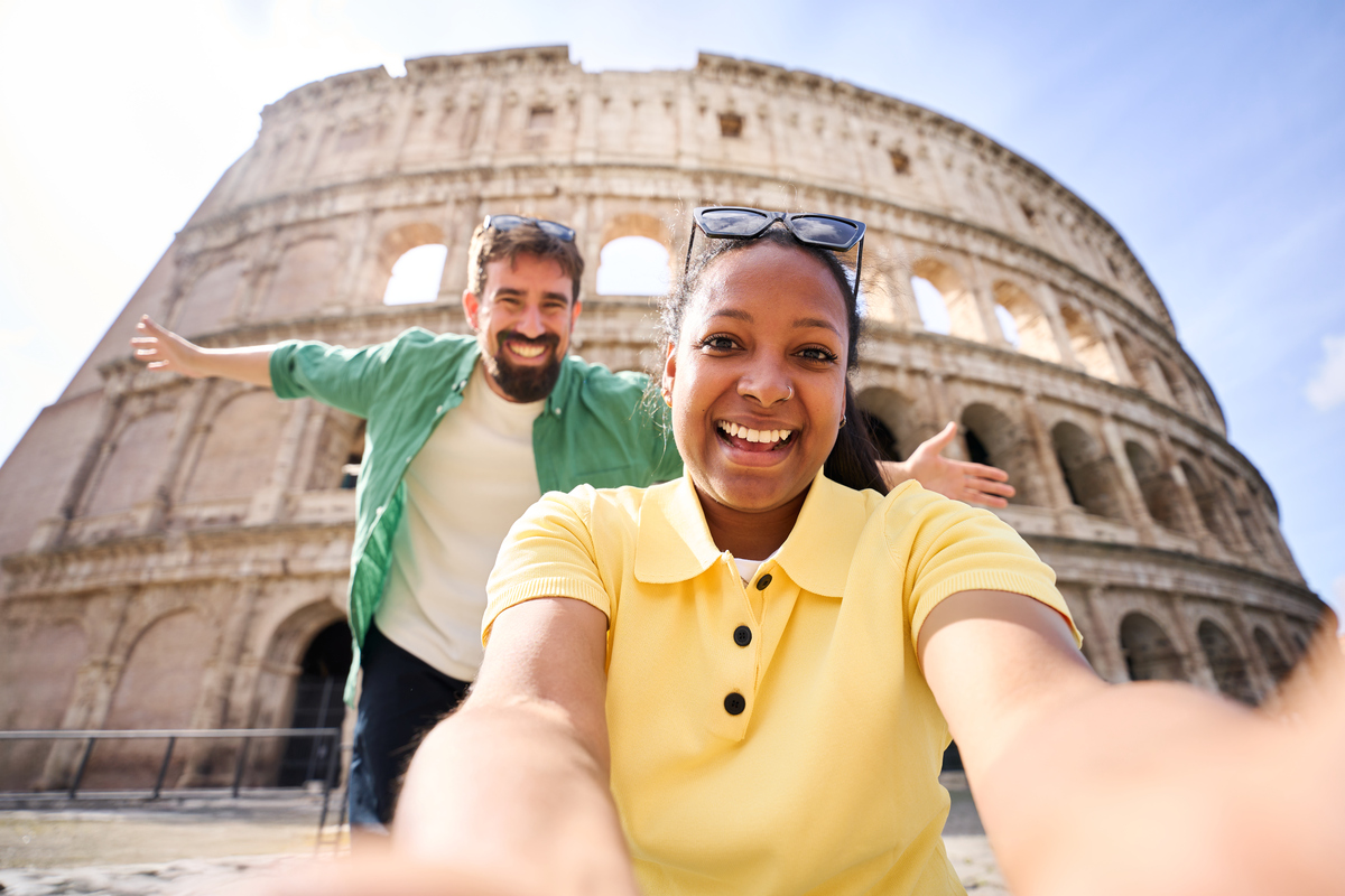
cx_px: 672
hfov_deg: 93.6
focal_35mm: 17
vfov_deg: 70.8
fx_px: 631
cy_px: 448
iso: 100
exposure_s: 1/800
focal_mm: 16.9
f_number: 2.8
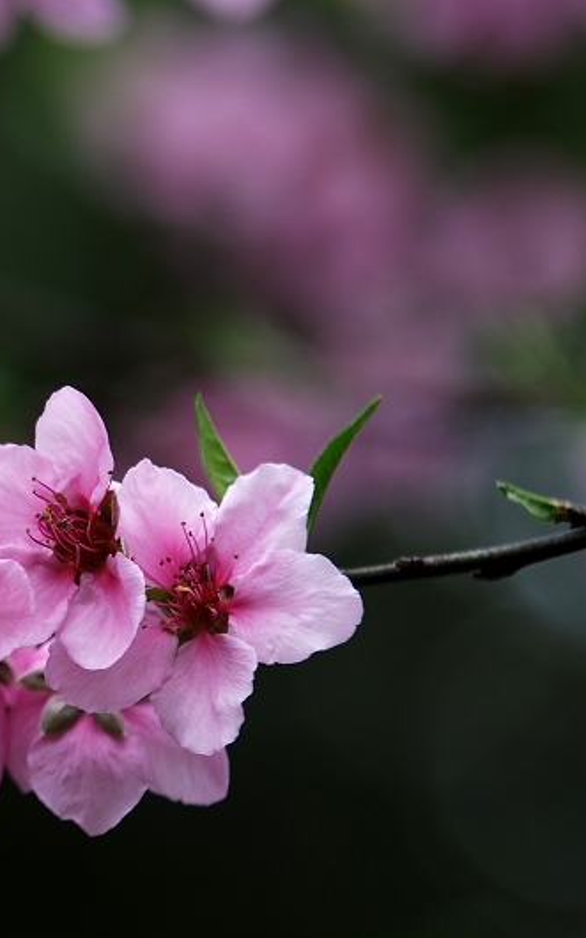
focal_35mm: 358
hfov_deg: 3.7
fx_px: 9147
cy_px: 468
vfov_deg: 5.9
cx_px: 39
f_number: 3.5
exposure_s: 1/320
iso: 100
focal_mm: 155
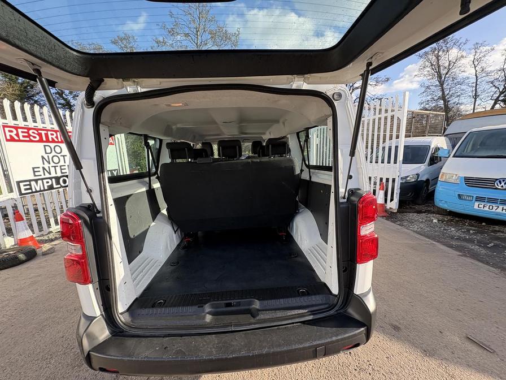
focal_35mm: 14
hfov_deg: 102.1
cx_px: 253
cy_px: 190
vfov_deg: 85.7
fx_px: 205
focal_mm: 2.22
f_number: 2.2
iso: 64
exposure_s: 1/270
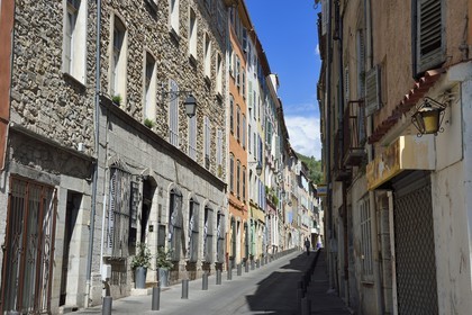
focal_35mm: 52
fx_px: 682
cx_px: 236
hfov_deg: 38.2
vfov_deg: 26.0
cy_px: 158
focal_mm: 52
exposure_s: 1/200
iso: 200
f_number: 13
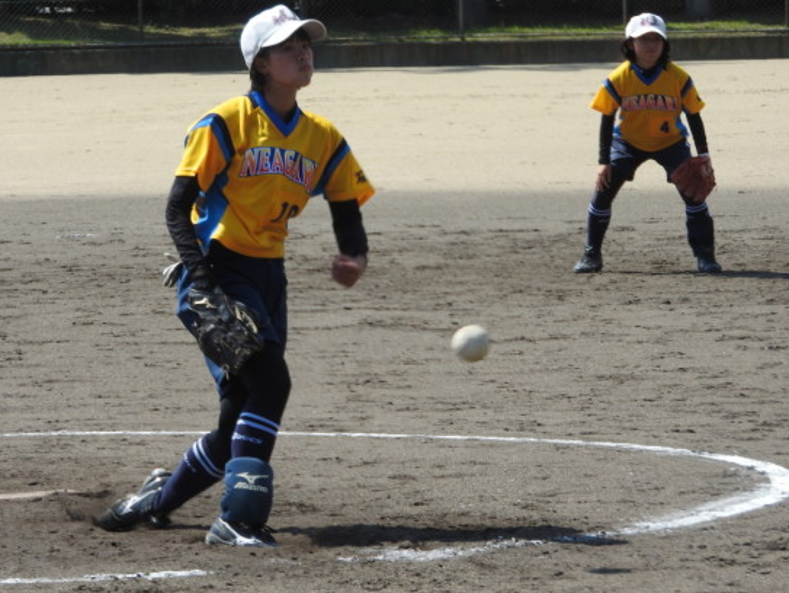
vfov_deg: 5.4
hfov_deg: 7.2
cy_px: 294
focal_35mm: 276
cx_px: 359
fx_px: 6295
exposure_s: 1/400
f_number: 5.5
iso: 100
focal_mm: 44.8
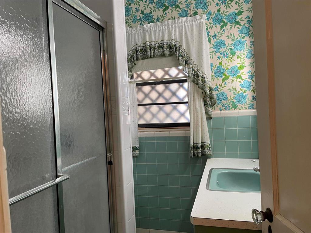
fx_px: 234
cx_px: 156
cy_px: 116
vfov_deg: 53.1
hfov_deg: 67.3
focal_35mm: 26
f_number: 1.6
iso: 100
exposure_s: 1/60
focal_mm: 4.2
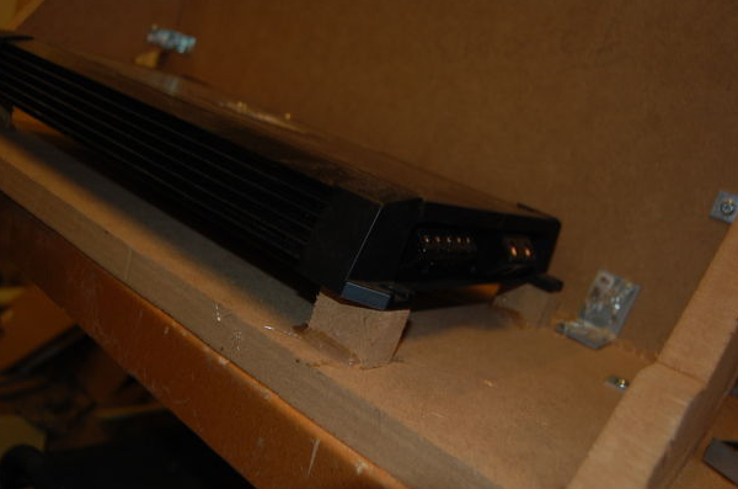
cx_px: 359
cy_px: 255
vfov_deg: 40.9
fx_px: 654
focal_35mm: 32
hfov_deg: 58.8
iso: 400
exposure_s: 1/60
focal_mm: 20
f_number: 3.8
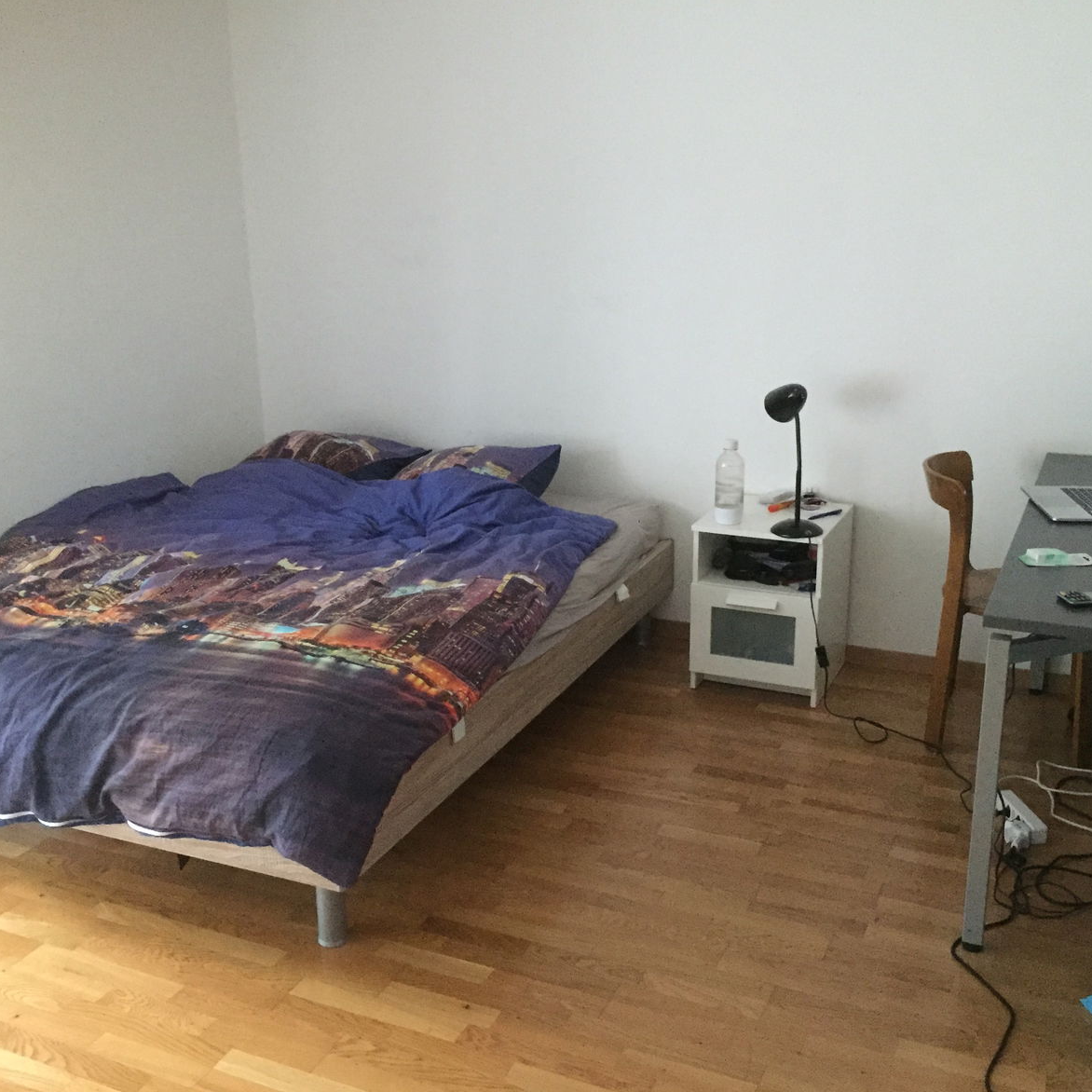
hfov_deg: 47.2
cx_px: 531
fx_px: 1249
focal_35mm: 35
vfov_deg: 47.2
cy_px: 555
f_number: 2.2
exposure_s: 1/17
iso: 400
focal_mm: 4.15
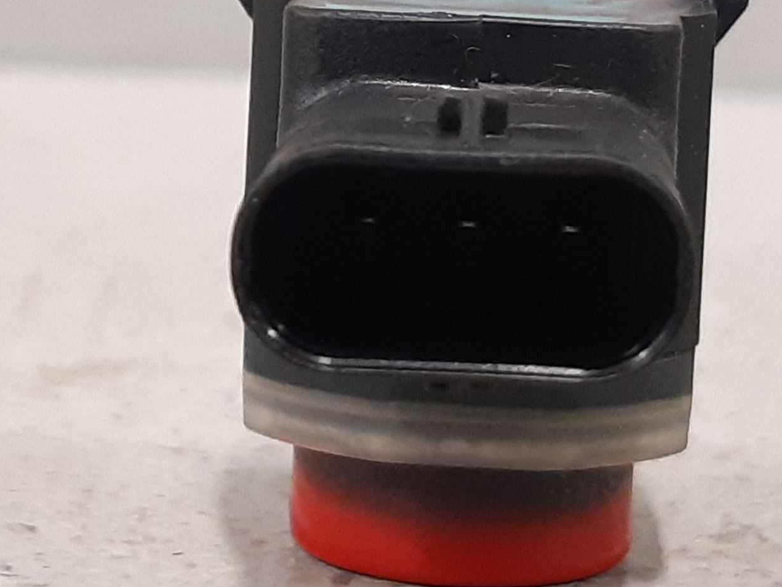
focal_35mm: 43
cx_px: 390
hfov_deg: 43.8
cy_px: 256
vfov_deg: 33.6
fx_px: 972
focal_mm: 3.93
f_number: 1.7
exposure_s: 1/50
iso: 250
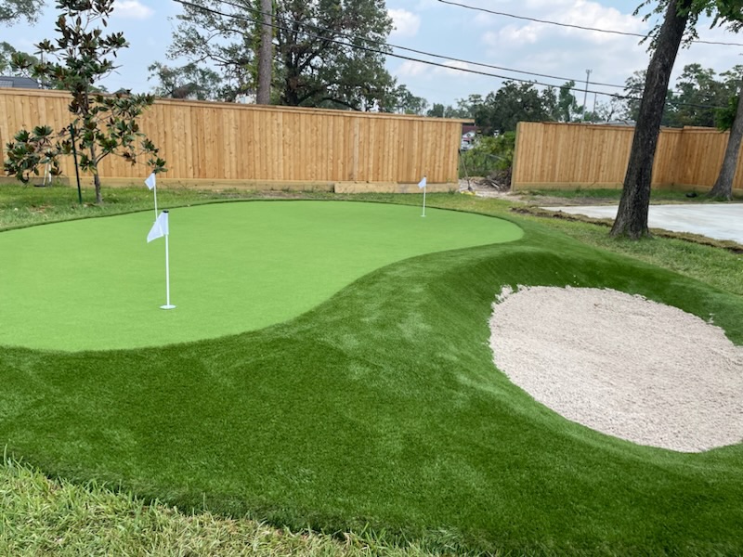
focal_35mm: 26
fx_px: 558
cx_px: 372
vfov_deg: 53.1
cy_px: 278
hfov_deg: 67.3
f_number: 1.6
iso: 32
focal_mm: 4.2
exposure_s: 1/1795
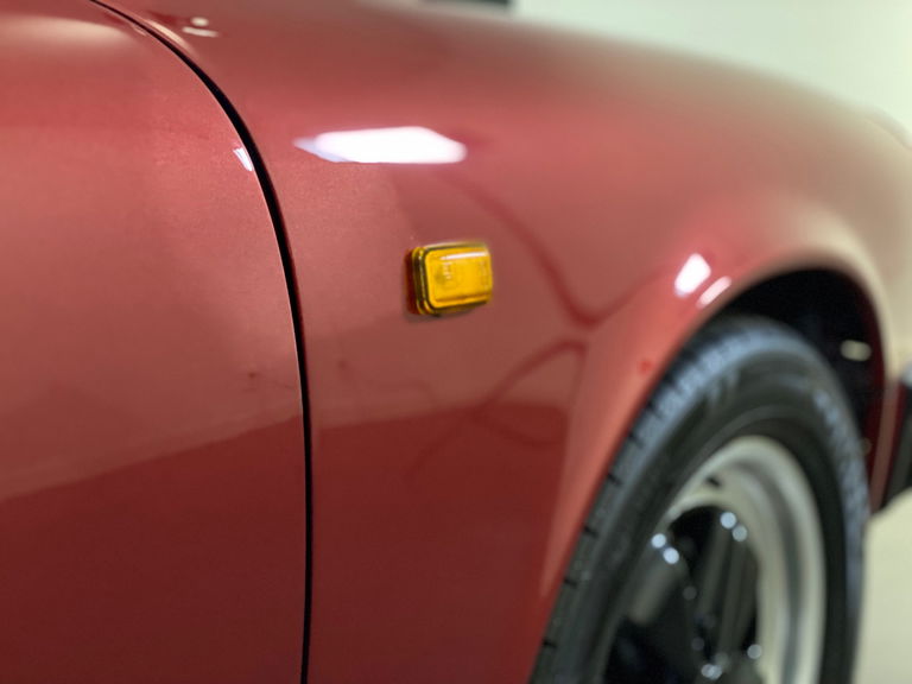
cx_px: 456
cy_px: 342
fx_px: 1370
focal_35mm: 52
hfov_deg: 36.8
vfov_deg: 28.0
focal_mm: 6
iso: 400
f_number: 2
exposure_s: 1/19
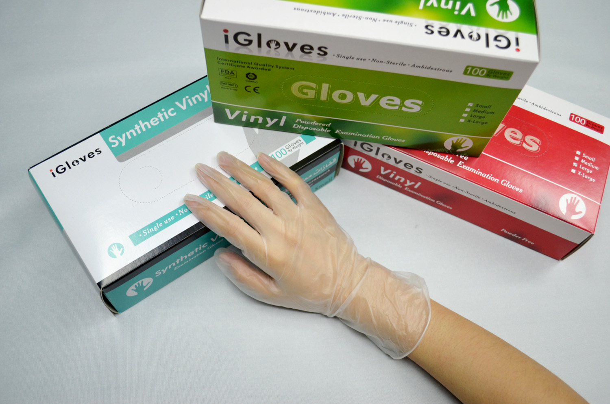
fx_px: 558
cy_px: 202
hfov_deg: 57.3
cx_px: 305
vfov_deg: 39.8
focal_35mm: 33
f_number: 4
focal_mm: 22
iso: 400
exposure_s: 1/125
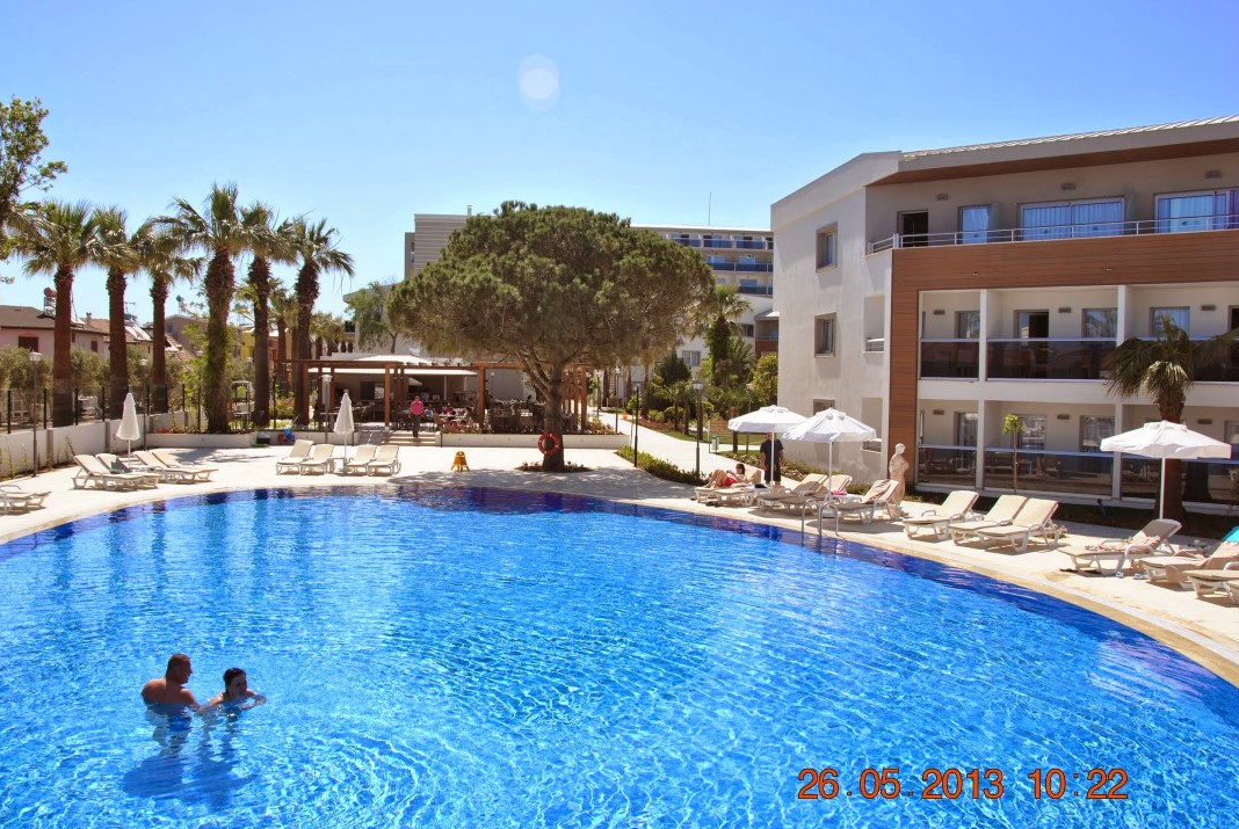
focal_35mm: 29
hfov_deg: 63.6
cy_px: 406
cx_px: 589
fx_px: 999
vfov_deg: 45.1
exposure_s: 1/250
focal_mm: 18
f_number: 8
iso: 100
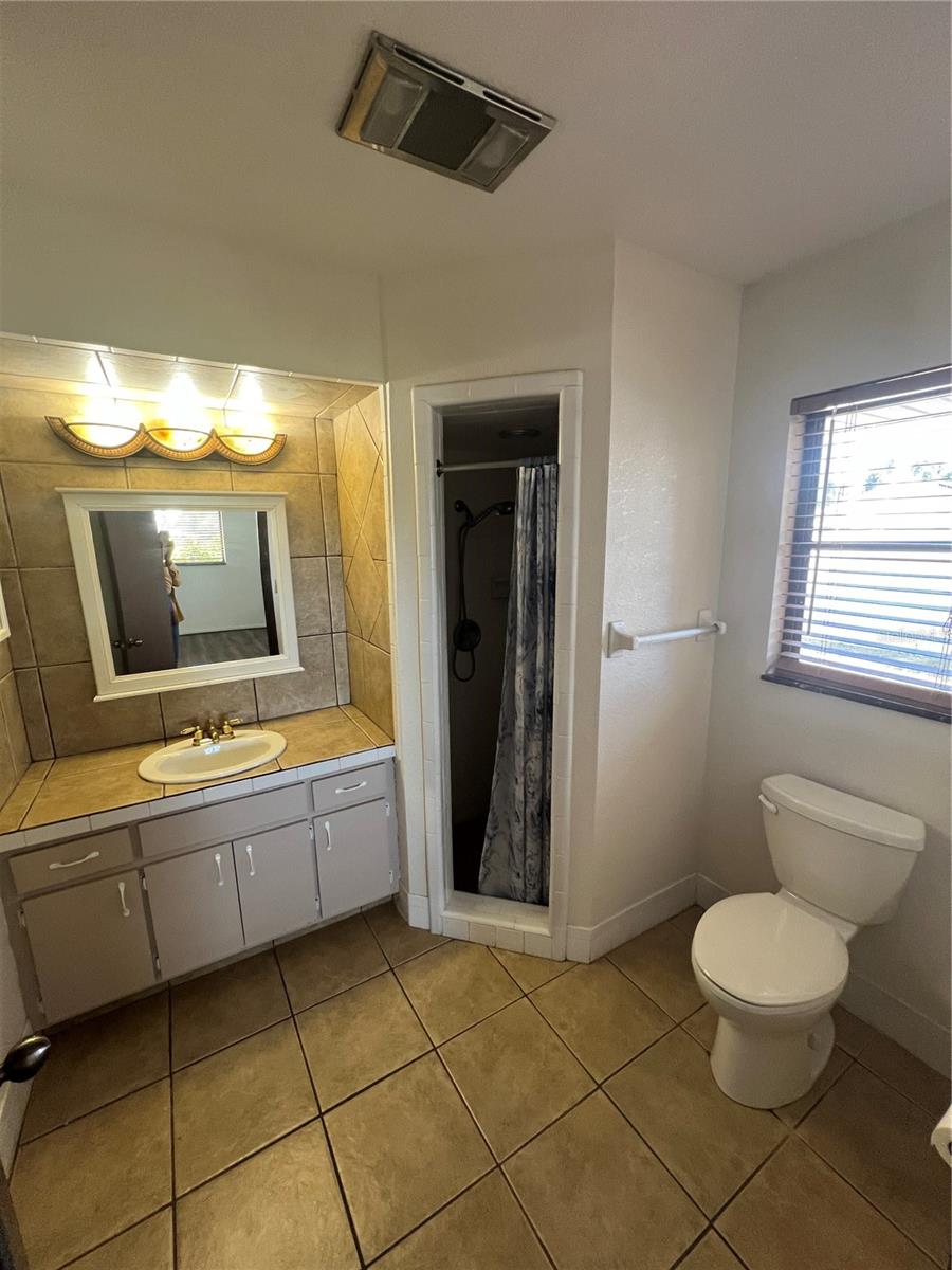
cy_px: 635
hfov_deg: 89.9
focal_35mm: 13
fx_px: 477
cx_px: 476
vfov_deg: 106.2
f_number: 1.8
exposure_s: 1/60
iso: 320
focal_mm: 1.57
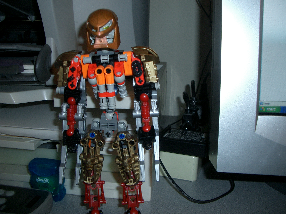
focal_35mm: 35
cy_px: 107
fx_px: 289
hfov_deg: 52.6
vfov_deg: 40.7
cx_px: 143
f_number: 2.6
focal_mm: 5.8
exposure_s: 1/40
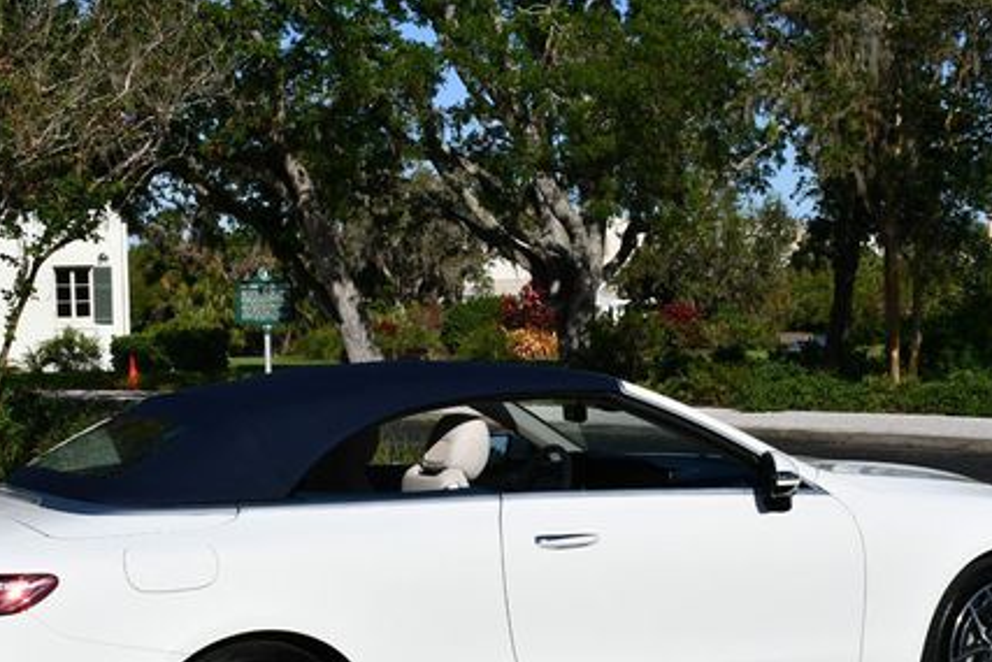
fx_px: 1902
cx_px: 458
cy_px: 455
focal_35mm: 69
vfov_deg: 19.7
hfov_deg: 29.2
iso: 100
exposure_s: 1/400
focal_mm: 23
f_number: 10
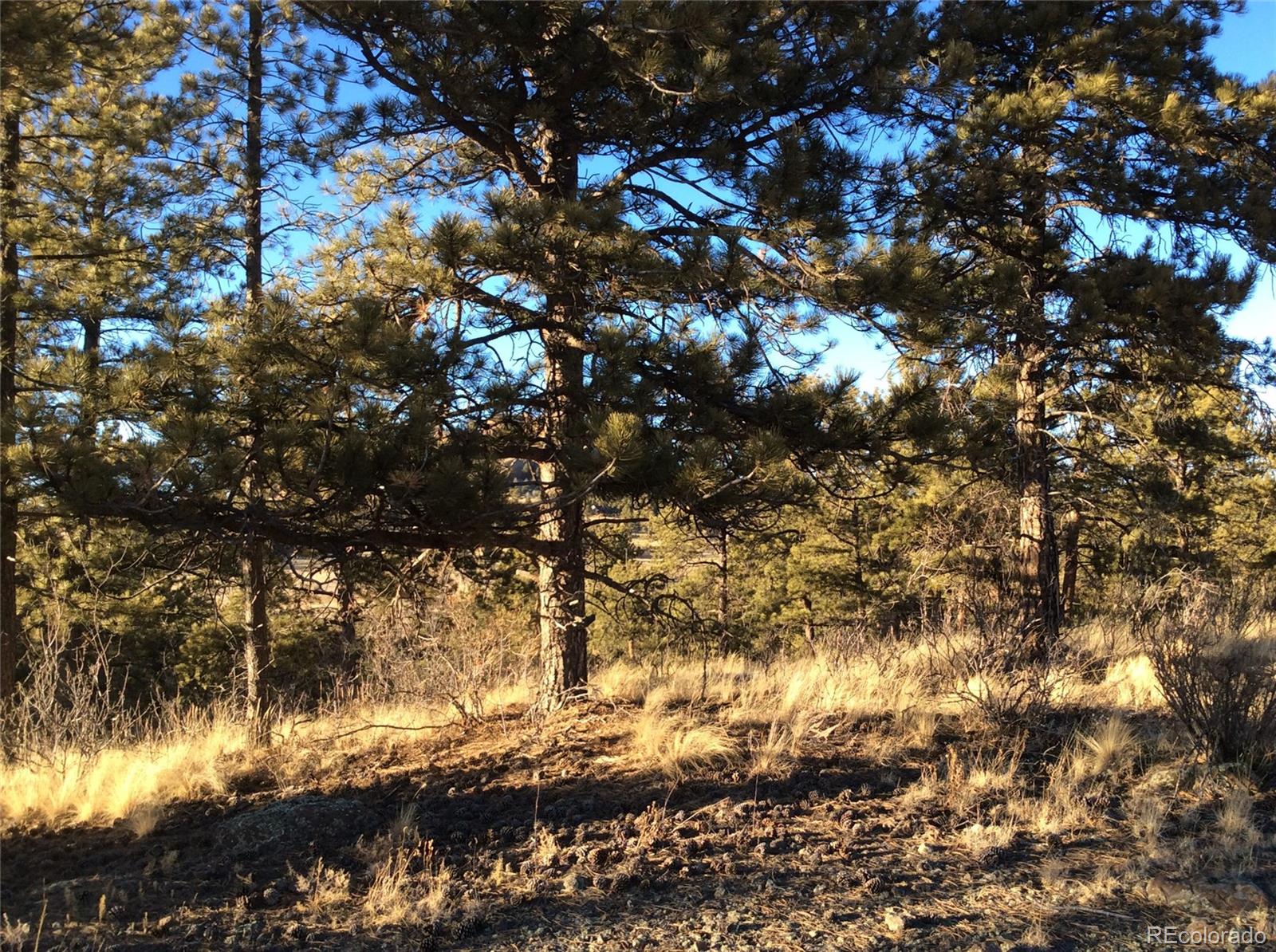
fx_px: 1177
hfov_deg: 56.9
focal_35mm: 32
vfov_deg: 44.0
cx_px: 638
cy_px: 476
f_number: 2.4
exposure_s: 1/270
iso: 32
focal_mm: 3.3
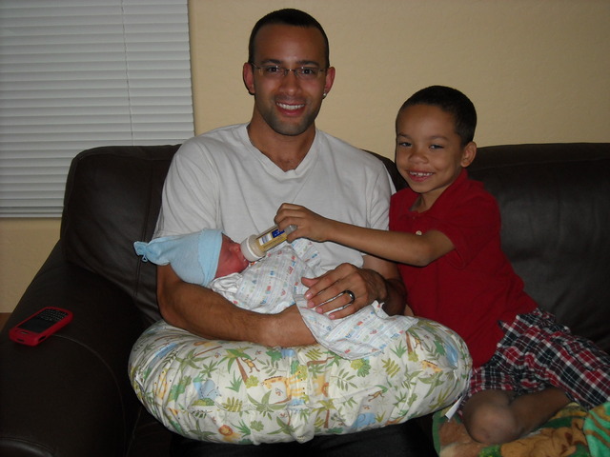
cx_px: 305
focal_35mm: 49
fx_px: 863
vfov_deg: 29.7
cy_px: 228
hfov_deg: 38.9
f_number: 3.2
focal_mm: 7.92
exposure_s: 1/60
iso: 200
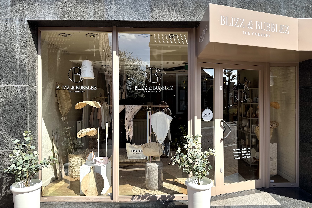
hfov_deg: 63.6
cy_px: 104
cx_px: 167
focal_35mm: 29
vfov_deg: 45.0
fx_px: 251
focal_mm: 6.76
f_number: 1.78
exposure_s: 1/2331
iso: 80
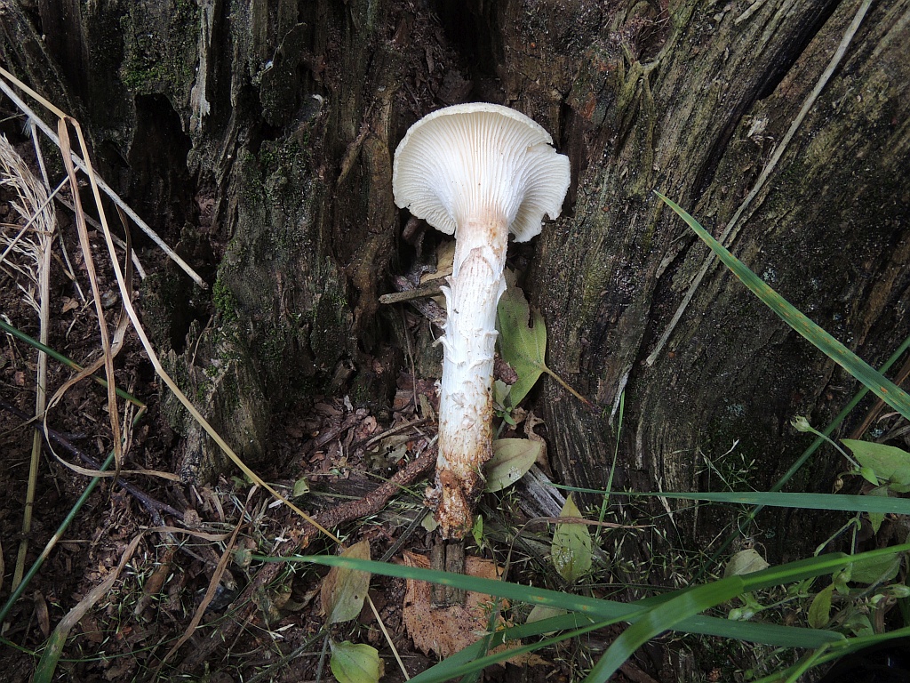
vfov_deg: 46.8
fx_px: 789
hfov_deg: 60.0
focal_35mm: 30
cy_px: 342
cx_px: 455
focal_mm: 5.3
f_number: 7.8
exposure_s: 1/6
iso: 100
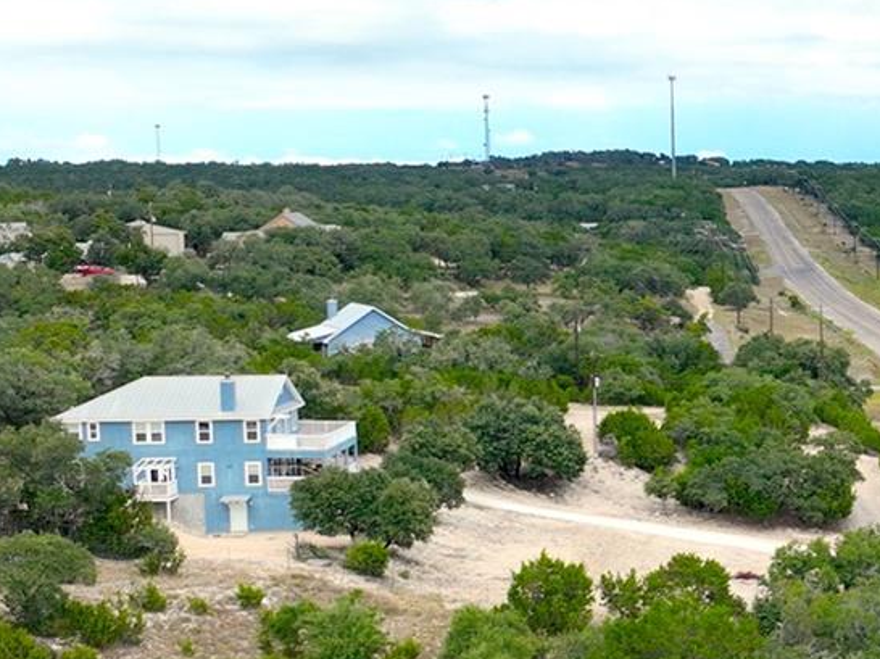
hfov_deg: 20.1
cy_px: 404
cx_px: 1120
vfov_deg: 16.4
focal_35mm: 90
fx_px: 2287
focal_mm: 12.29
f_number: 2.8
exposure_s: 1/1000
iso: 130
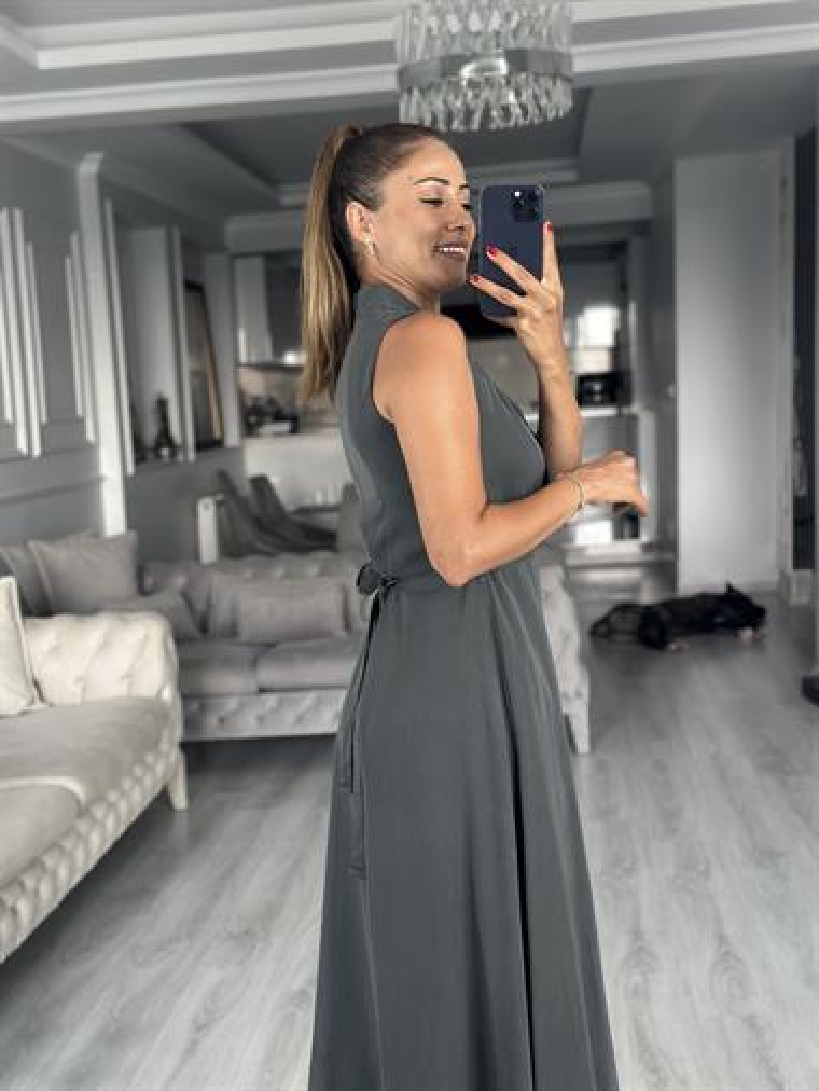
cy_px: 546
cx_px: 410
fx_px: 1513
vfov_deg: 39.6
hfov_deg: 30.3
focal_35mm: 48
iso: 160
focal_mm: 6.86
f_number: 1.78
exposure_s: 1/60
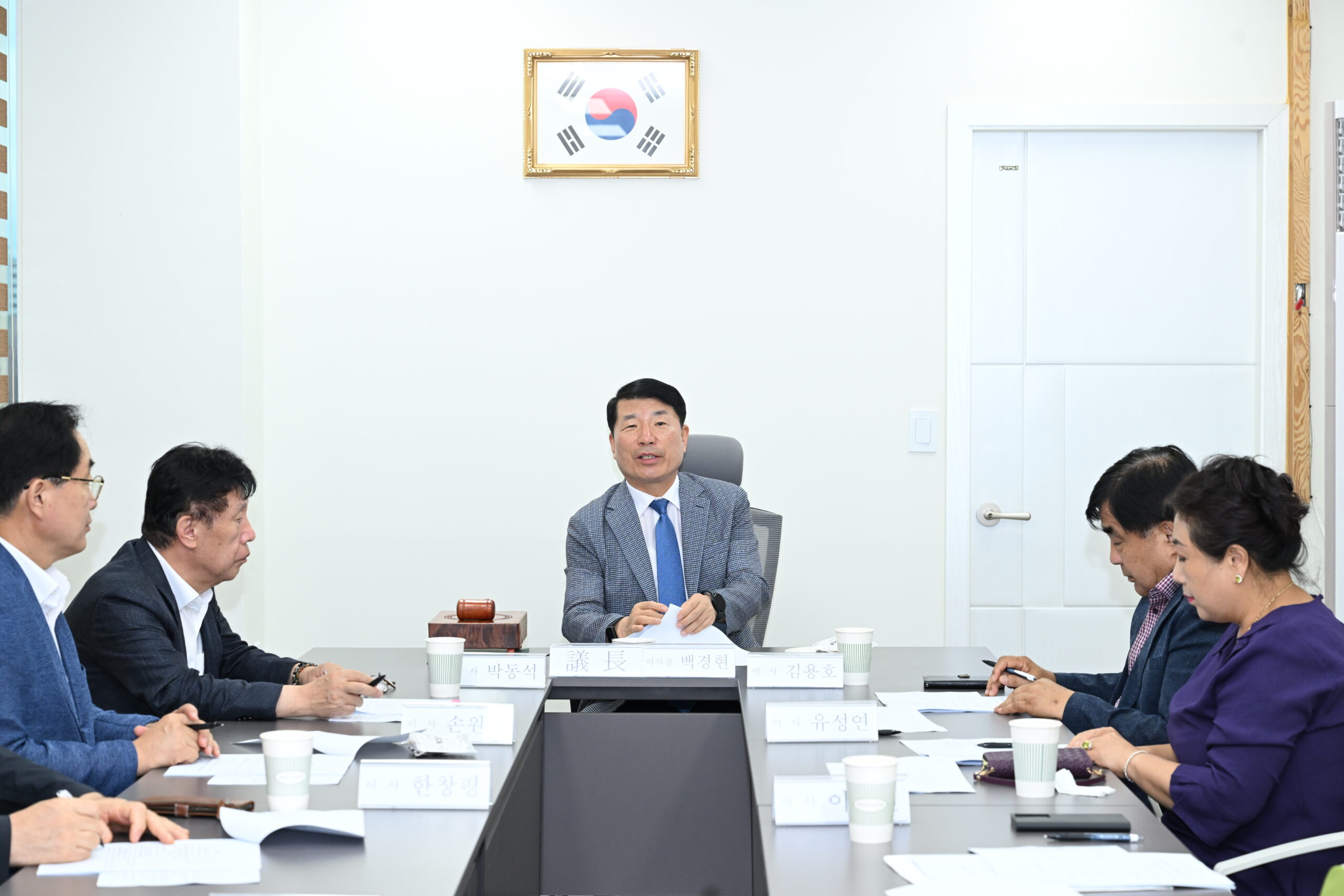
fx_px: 2613
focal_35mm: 70
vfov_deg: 19.5
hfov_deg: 28.8
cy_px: 448
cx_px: 672
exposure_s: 1/125
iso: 1000
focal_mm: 70
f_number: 5.6
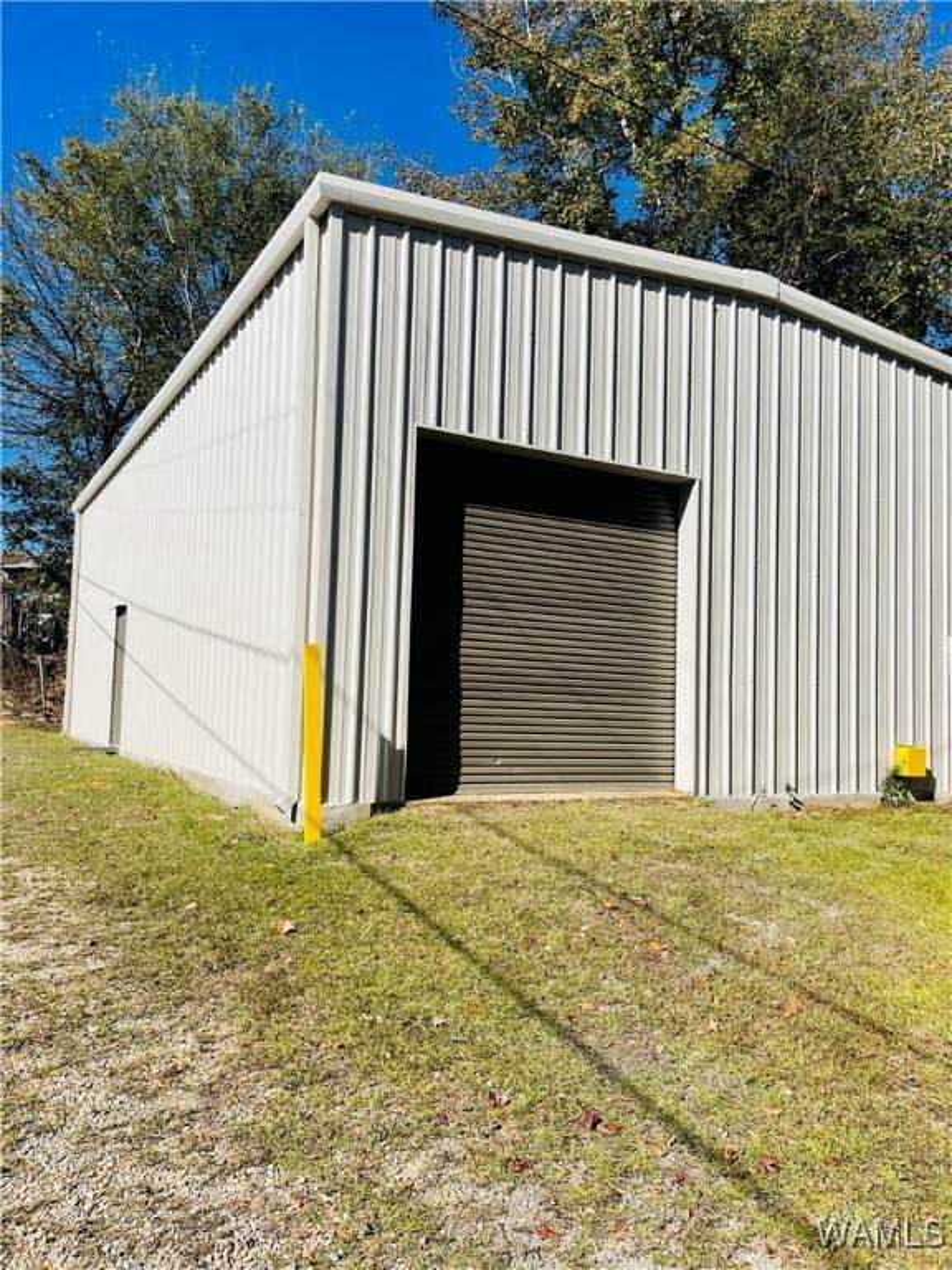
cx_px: 476
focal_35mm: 26
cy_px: 635
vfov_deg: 67.3
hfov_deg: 53.1
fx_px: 953
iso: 32
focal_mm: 4.2
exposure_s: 1/5291
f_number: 1.6
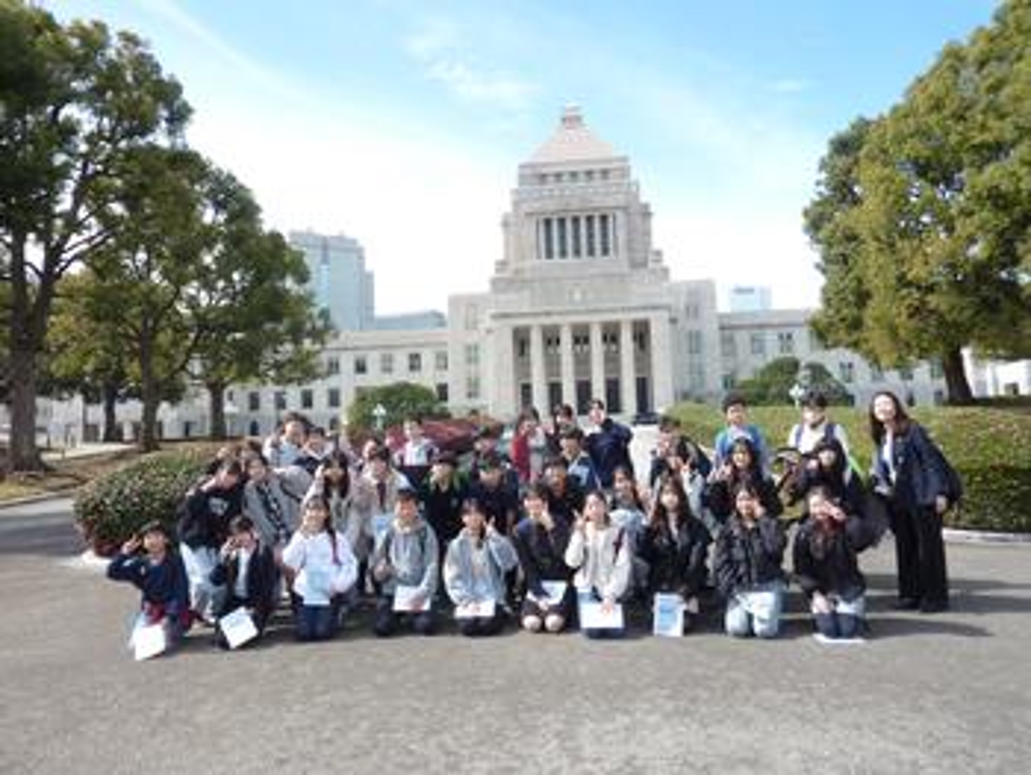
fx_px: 745
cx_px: 516
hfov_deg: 69.4
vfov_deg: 54.9
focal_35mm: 25
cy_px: 388
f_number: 4
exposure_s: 1/250
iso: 80
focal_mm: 4.1
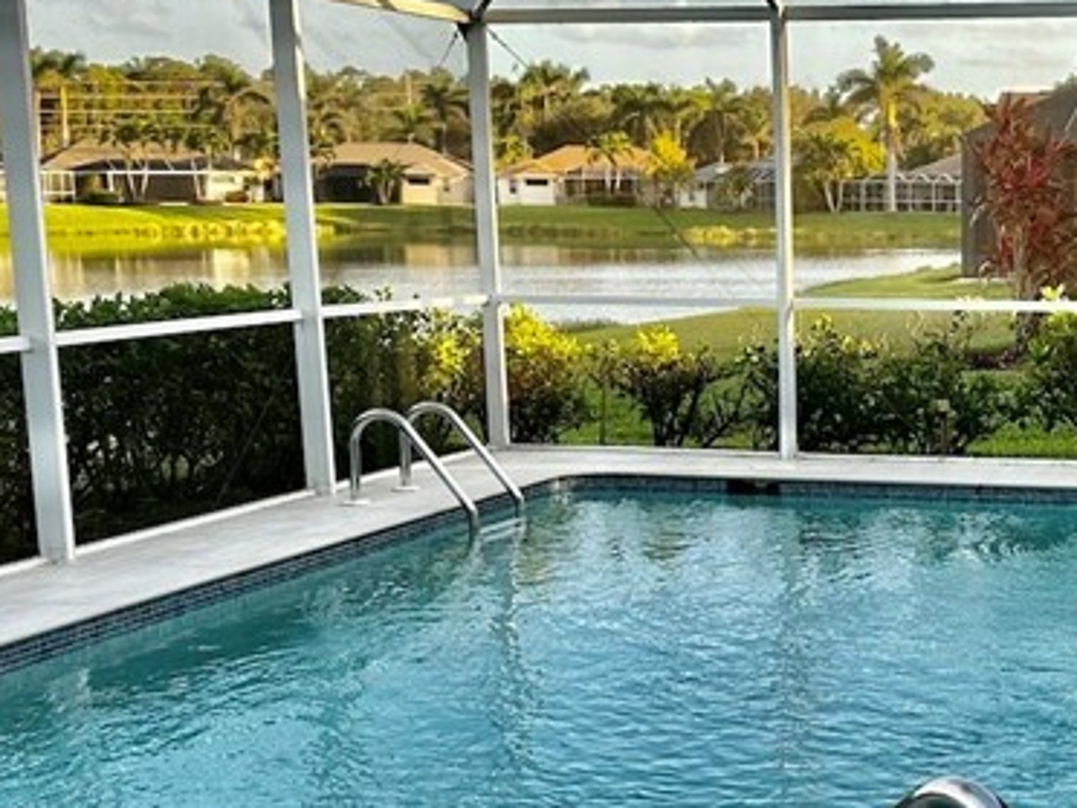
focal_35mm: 66
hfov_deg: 27.9
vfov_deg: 22.1
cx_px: 1039
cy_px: 605
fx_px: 2053
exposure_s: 1/448
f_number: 1.78
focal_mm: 6.86
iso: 80
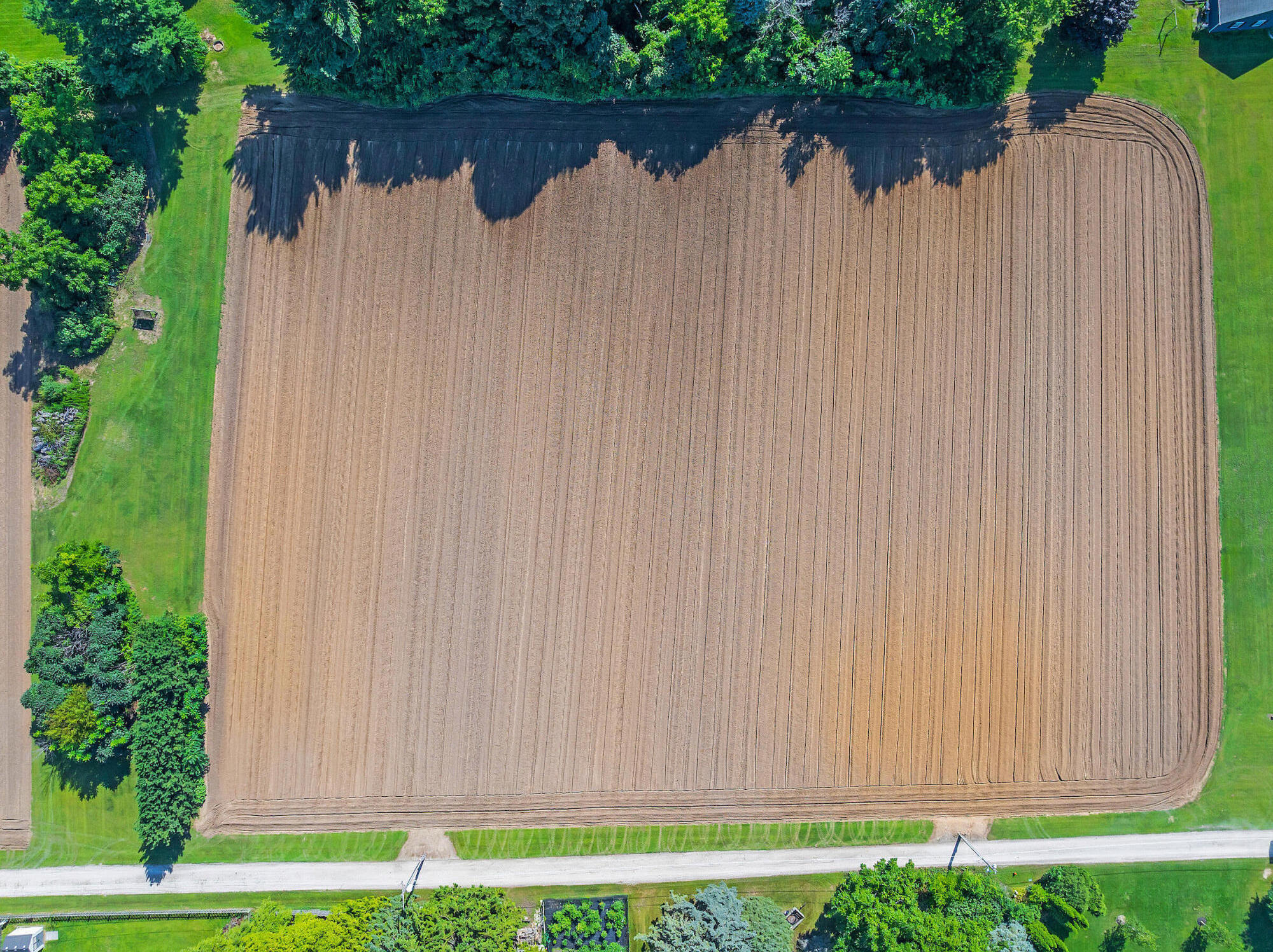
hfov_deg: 71.6
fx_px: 882
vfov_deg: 56.8
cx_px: 636
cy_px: 476
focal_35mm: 24
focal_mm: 12.29
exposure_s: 1/1000
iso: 100
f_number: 2.8
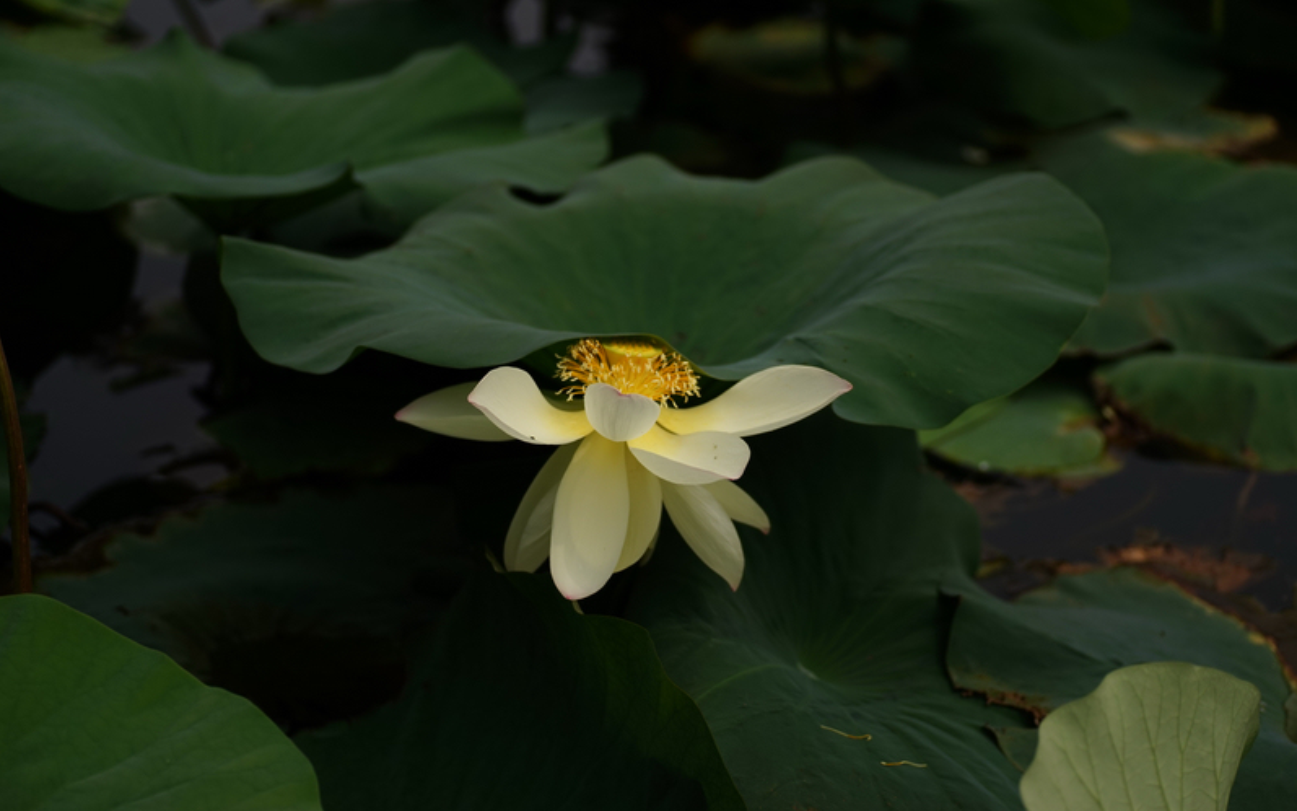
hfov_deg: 22.6
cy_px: 393
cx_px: 648
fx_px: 3252
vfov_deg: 14.2
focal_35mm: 92
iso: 100
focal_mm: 90
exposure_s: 1/2000
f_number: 2.8
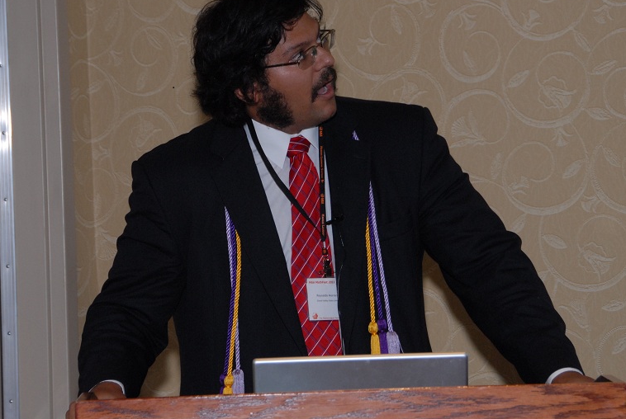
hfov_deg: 13.1
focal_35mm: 157
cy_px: 177
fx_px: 2734
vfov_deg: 8.8
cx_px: 269
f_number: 5.6
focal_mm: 82
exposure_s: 1/60
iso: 400
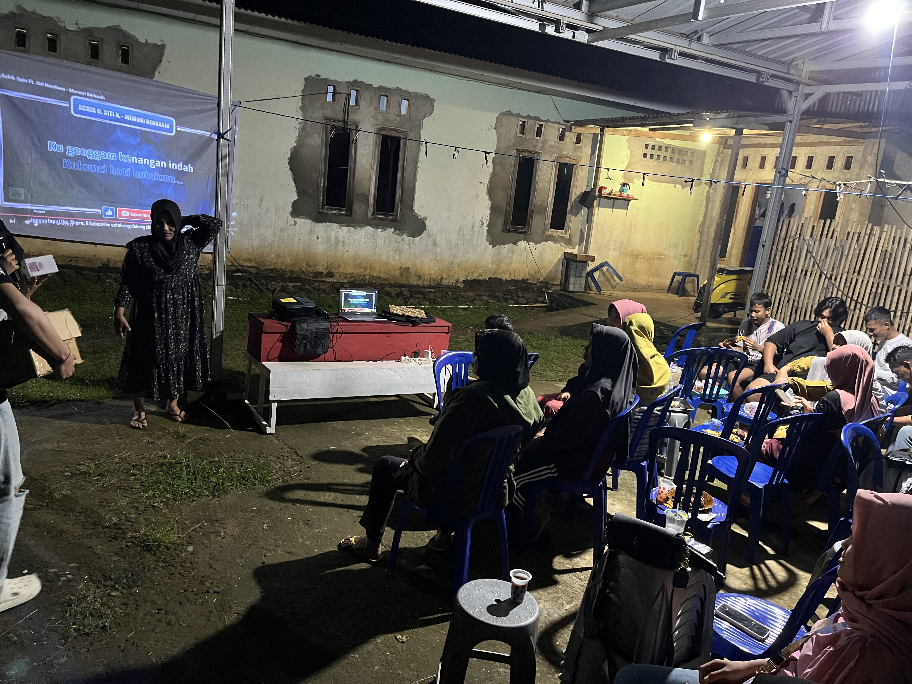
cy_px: 342
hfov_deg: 67.3
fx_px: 685
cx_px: 456
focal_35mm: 26
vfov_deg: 53.1
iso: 640
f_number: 1.6
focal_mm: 5.1
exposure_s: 1/30
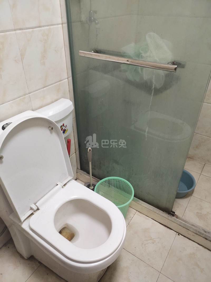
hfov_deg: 58.9
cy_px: 141
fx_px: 187
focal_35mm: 23
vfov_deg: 73.9
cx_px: 106
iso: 799
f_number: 1.79
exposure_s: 1/100
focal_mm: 4.76
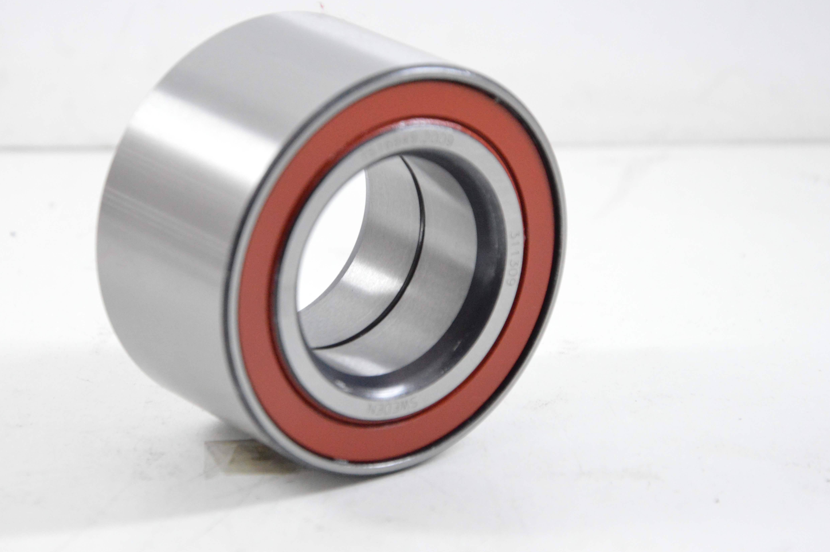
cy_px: 250
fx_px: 4414
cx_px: 364
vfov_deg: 7.2
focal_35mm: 192
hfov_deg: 10.7
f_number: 7.1
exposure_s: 1/100
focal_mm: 105
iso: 3200
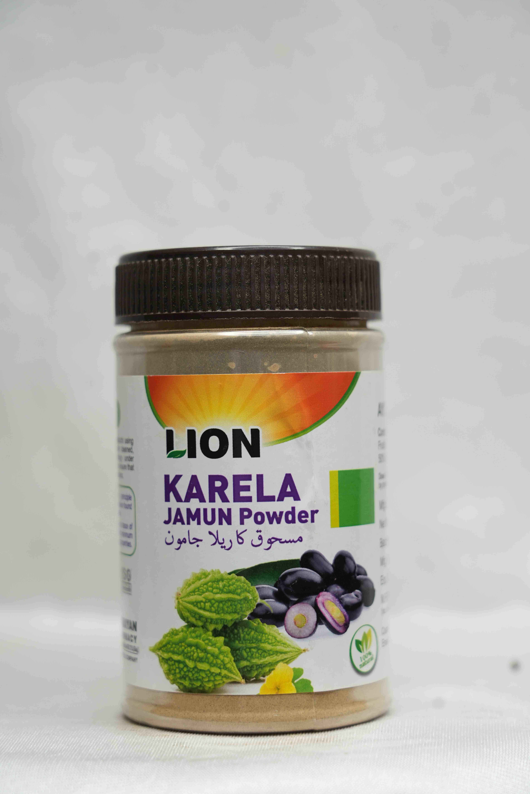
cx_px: 265
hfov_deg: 14.6
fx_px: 2076
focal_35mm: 94
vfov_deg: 21.7
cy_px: 397
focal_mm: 94
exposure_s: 1/60
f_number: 5.6
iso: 250
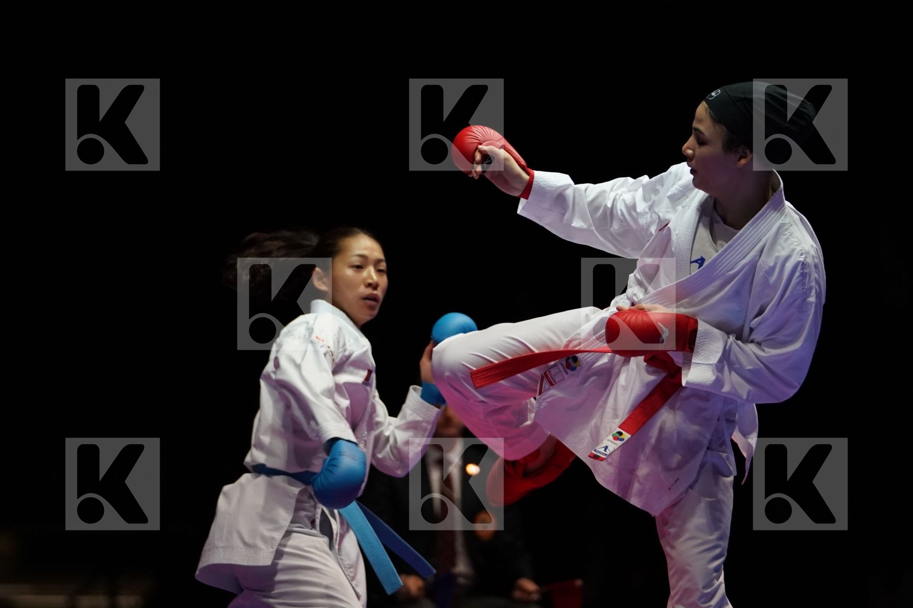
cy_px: 304
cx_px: 456
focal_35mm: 207
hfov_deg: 9.9
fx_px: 5249
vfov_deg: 6.6
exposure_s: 1/1000
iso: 3200
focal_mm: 138
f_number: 2.8
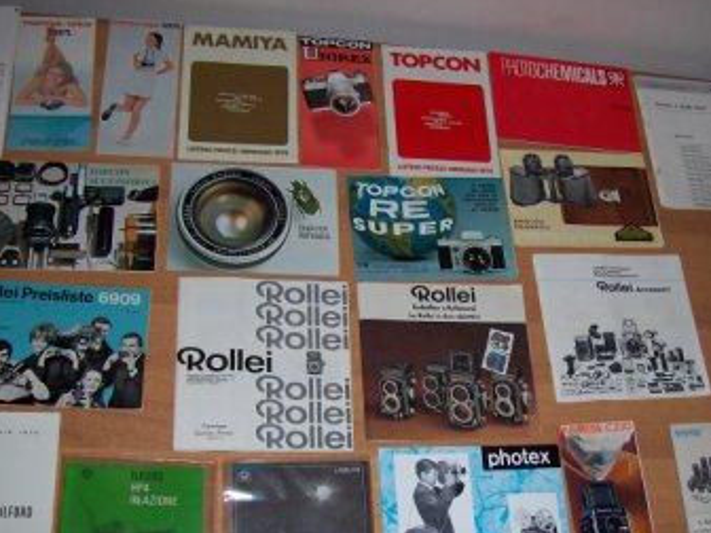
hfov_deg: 39.5
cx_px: 421
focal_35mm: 48
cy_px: 332
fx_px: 986
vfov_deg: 30.1
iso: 80
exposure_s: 1/64
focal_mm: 6
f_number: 2.7
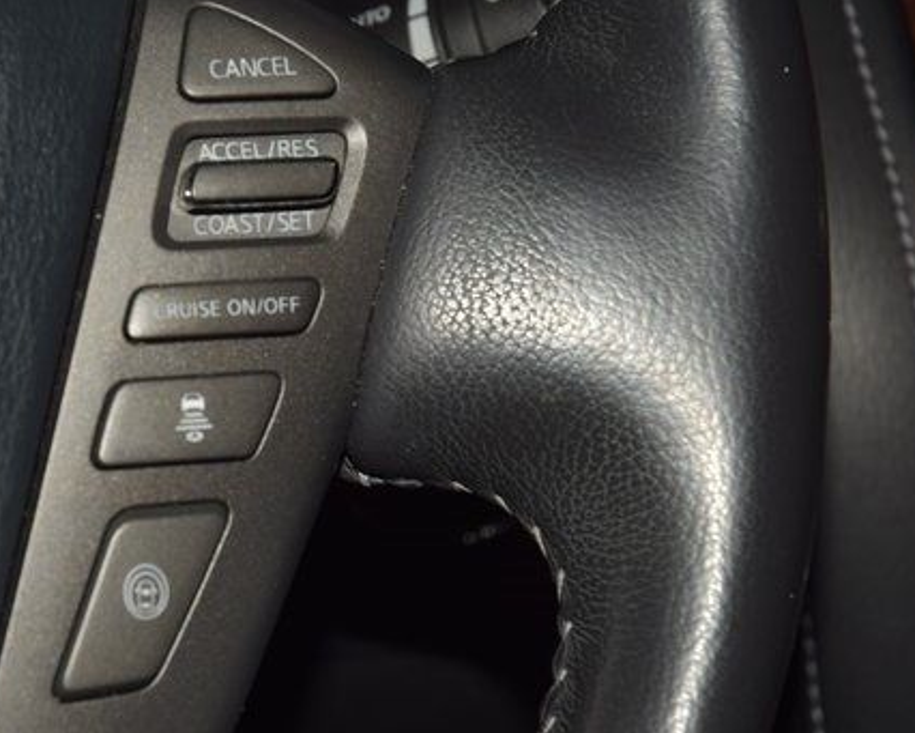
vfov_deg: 10.4
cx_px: 260
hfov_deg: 13.0
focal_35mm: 148
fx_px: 4009
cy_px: 334
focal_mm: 70
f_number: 8
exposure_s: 1/125
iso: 100
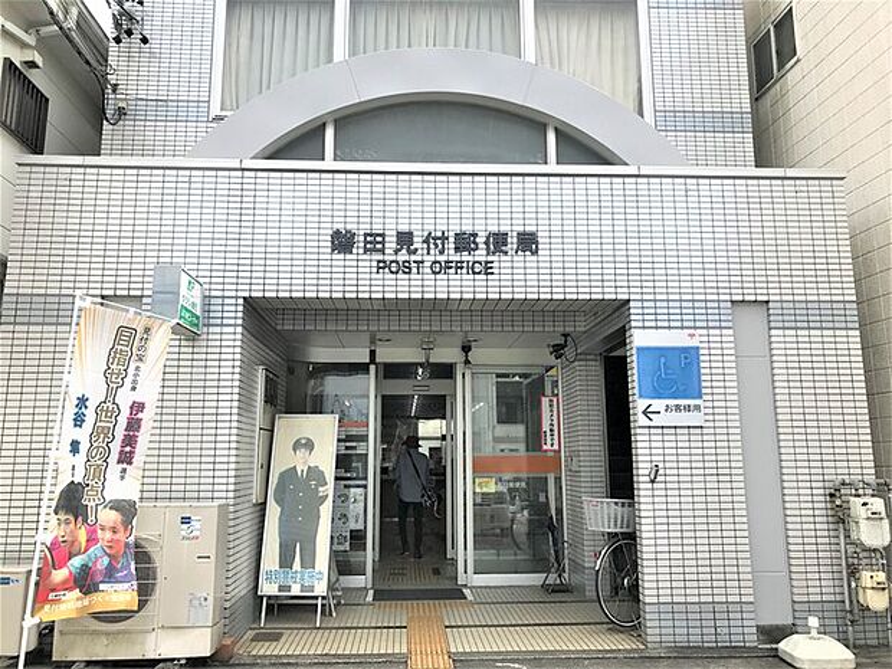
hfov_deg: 63.4
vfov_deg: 49.7
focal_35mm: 28
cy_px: 334
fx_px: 722
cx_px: 446
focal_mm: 3.99
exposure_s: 1/1773
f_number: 1.8
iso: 20
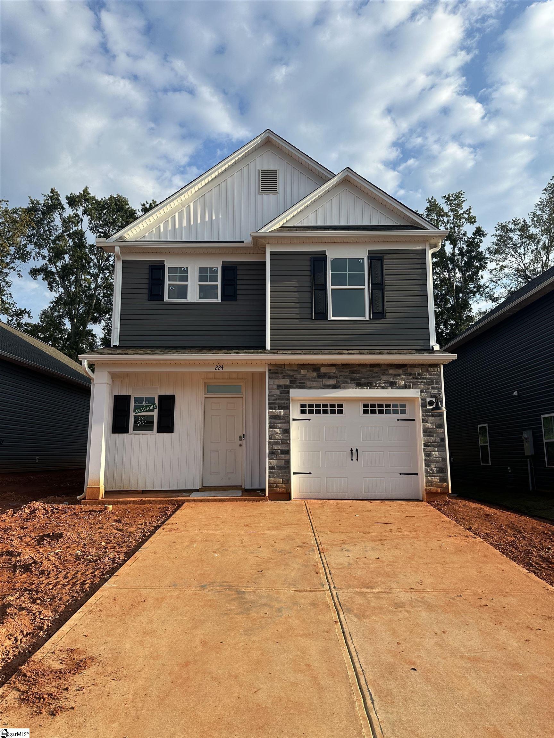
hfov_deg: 56.8
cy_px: 369
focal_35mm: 24
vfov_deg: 71.6
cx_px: 277
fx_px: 512
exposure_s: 1/2882
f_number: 1.78
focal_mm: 6.86
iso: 80
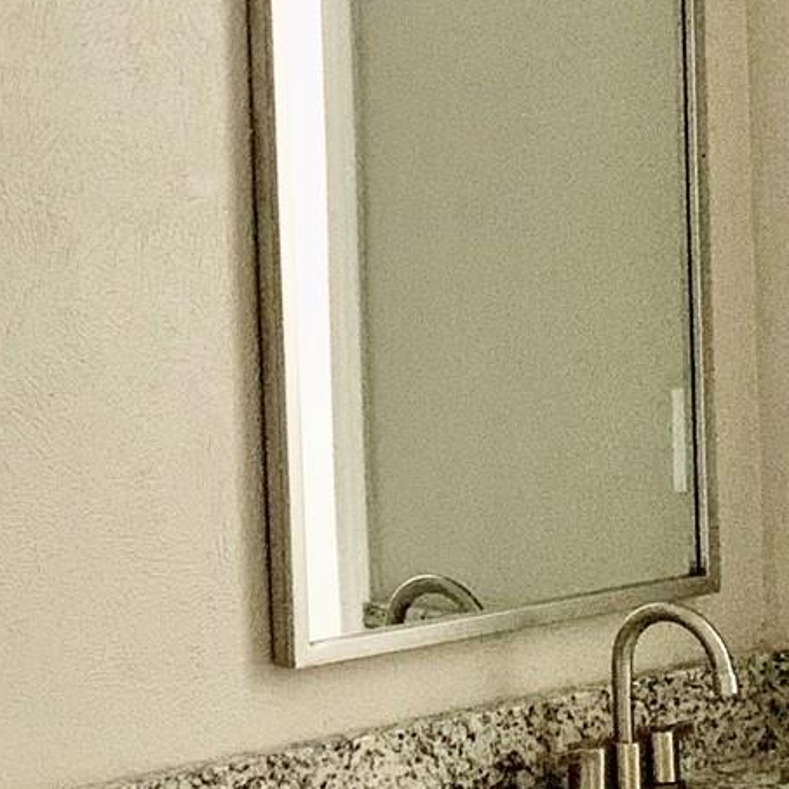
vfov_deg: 16.7
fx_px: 2682
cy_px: 420
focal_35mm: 104
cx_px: -228
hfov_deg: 15.9
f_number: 1.8
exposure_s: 1/30
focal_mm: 4.25
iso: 640
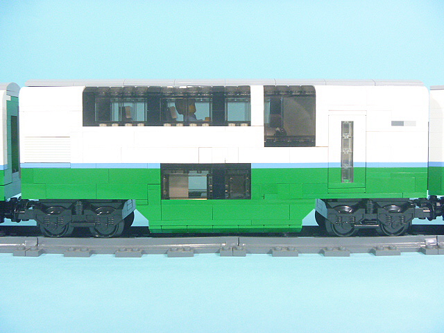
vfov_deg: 40.7
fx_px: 449
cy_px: 166
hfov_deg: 52.6
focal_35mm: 35
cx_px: 222
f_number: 3.5
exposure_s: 1/15
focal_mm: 6.3
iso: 400
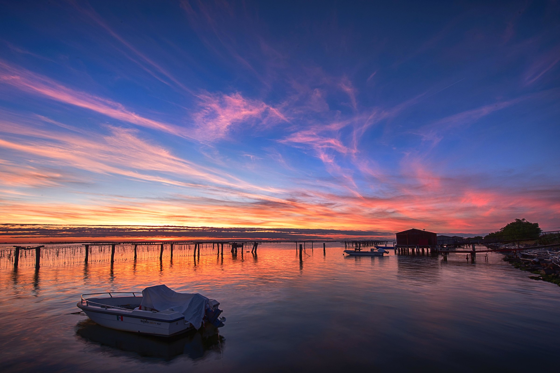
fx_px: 218
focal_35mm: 14
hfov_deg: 104.2
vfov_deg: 81.2
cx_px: 280
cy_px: 186
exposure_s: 1/1.67
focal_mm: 14
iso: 64
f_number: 20
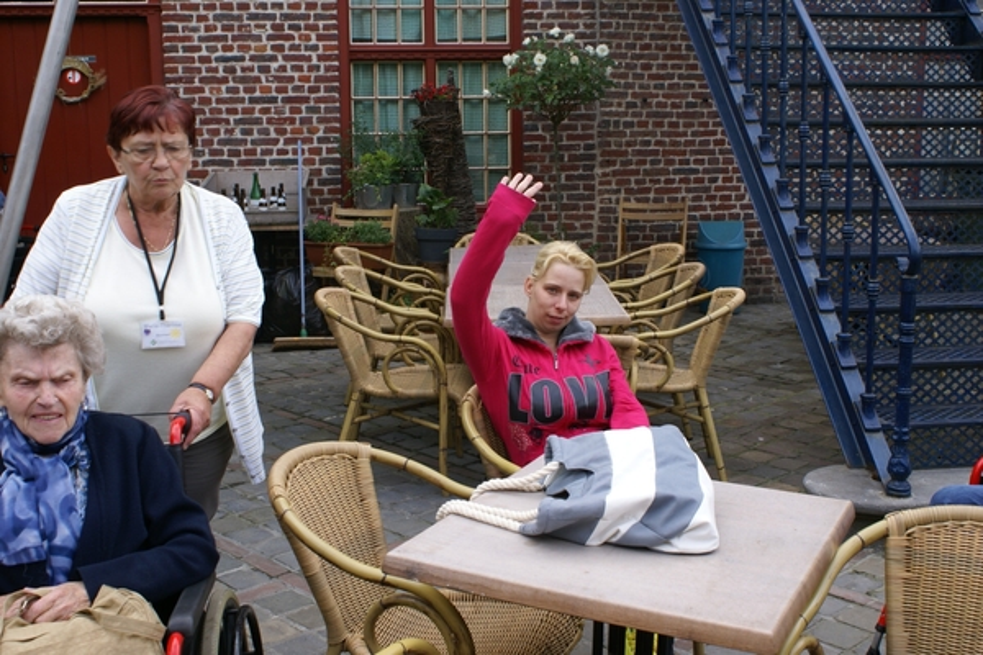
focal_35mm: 42
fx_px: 1147
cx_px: 492
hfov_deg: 46.4
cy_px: 328
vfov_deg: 31.9
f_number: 7.1
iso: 100
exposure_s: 1/100
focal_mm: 28
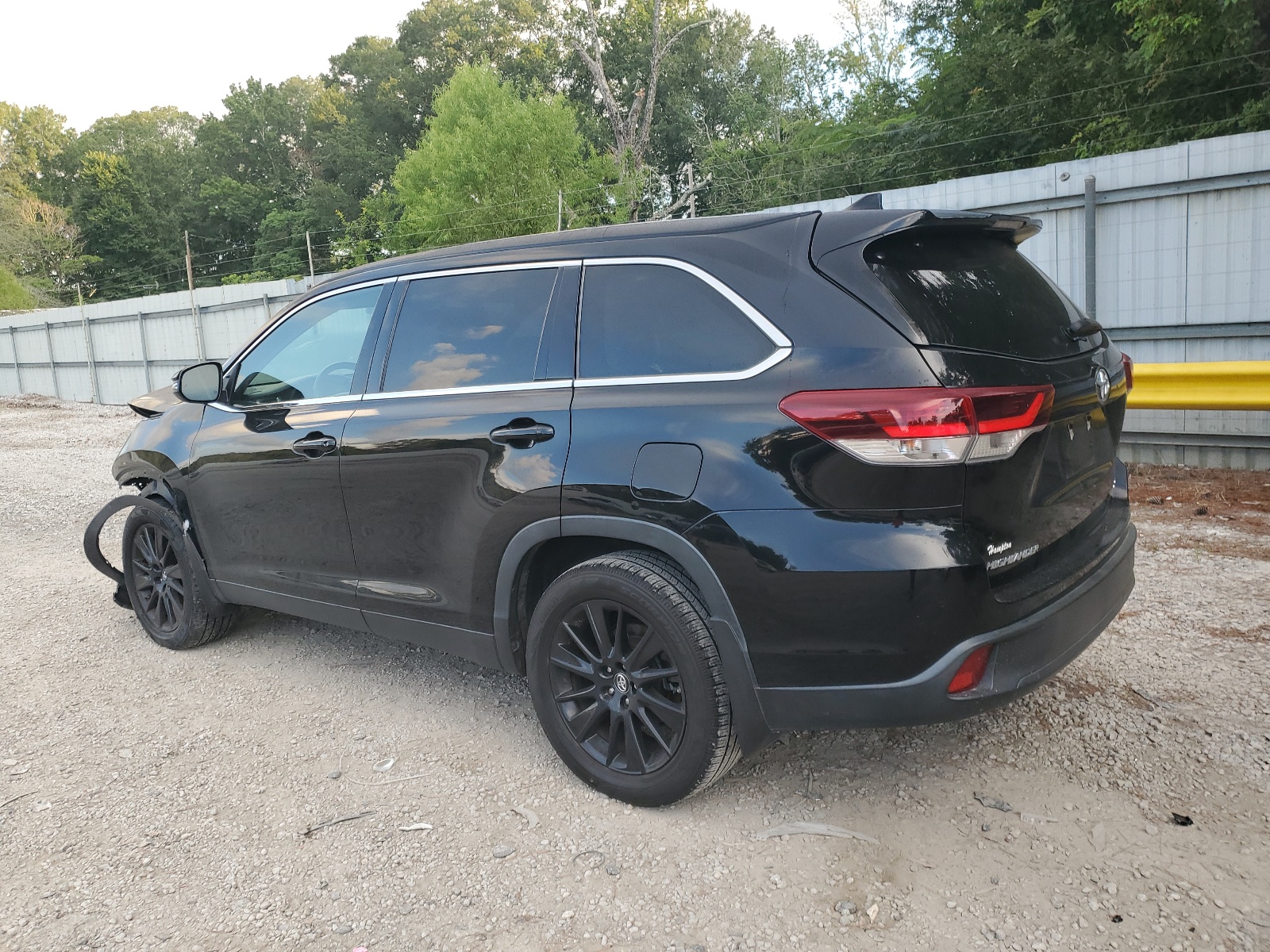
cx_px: 635
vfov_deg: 53.1
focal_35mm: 26
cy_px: 476
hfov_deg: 67.3
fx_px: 954
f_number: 1.5
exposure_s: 1/204
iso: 50
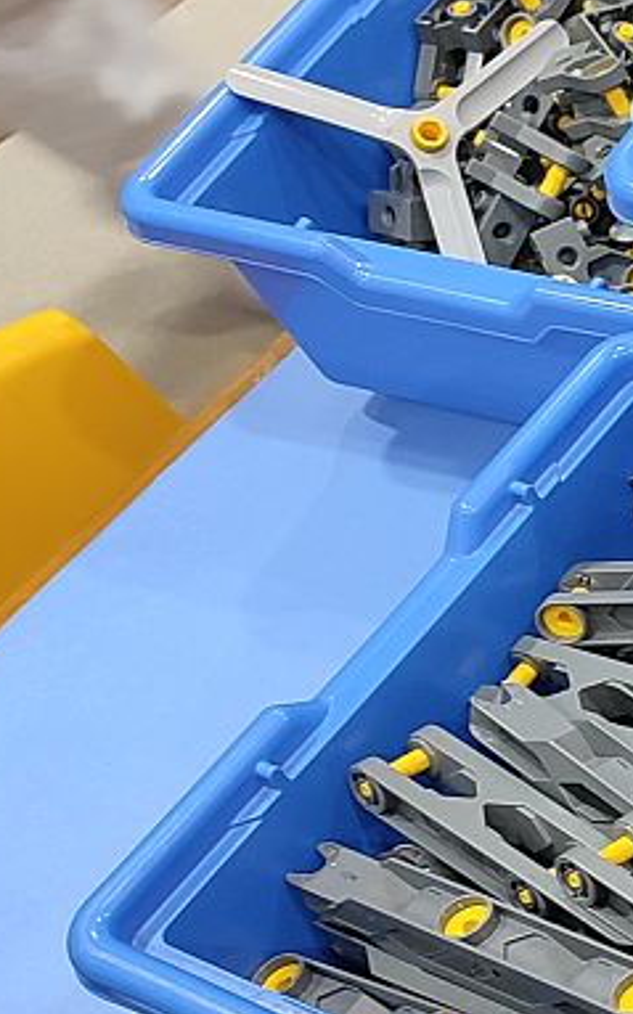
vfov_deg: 24.9
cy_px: 535
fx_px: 2294
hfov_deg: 12.8
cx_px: 1425
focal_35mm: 83
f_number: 1.75
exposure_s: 1/25
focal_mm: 5.96
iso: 429
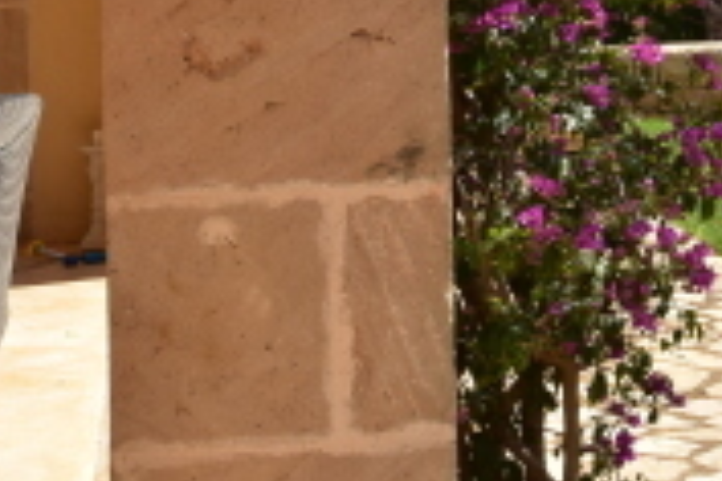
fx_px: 2086
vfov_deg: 12.6
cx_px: 396
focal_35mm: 104
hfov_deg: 19.6
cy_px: -185
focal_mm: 24
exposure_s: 1/400
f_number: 11
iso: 400
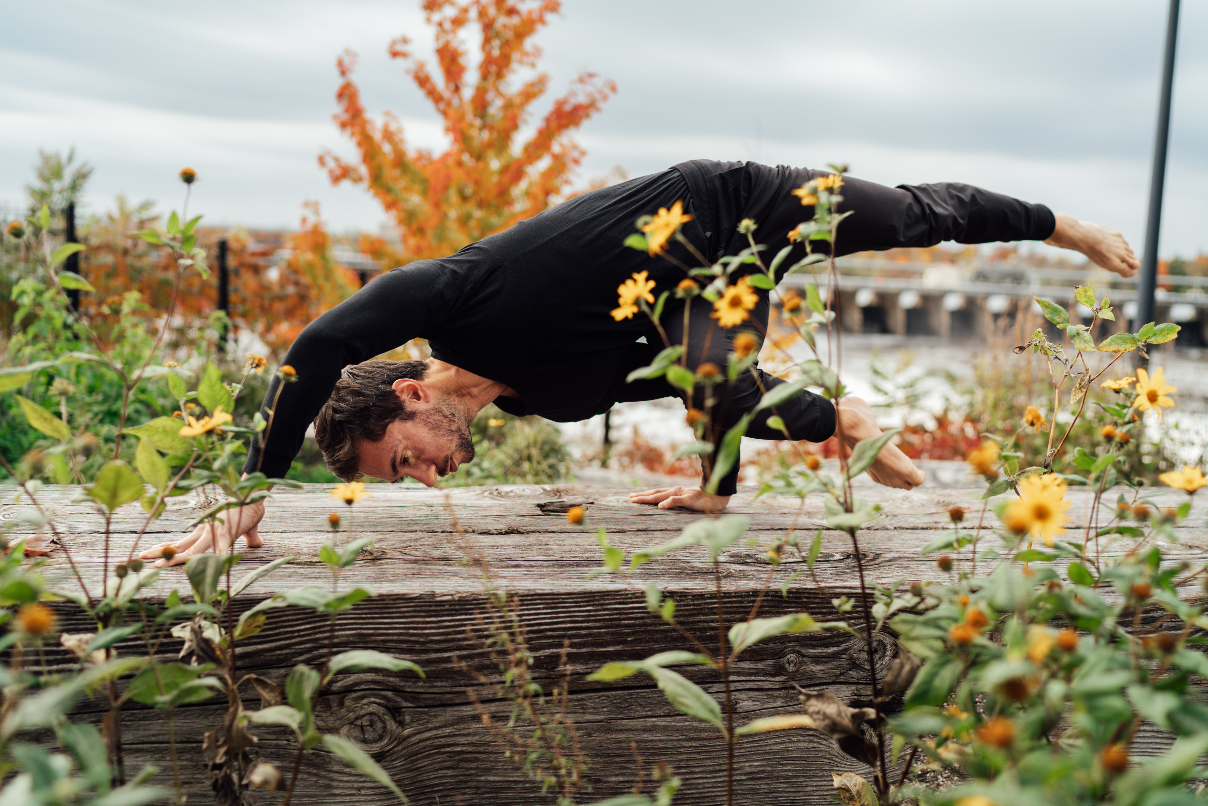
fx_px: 1174
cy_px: 403
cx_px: 604
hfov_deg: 54.4
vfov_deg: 37.9
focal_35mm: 35
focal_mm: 35
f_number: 2
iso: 80
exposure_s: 1/320
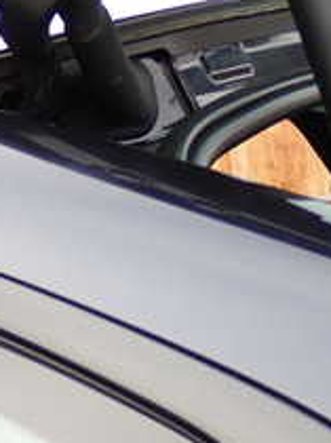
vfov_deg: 11.8
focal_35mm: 166
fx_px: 2121
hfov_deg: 8.8
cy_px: 416
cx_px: -122
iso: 100
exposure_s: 1/125
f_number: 3.5
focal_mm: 10.35
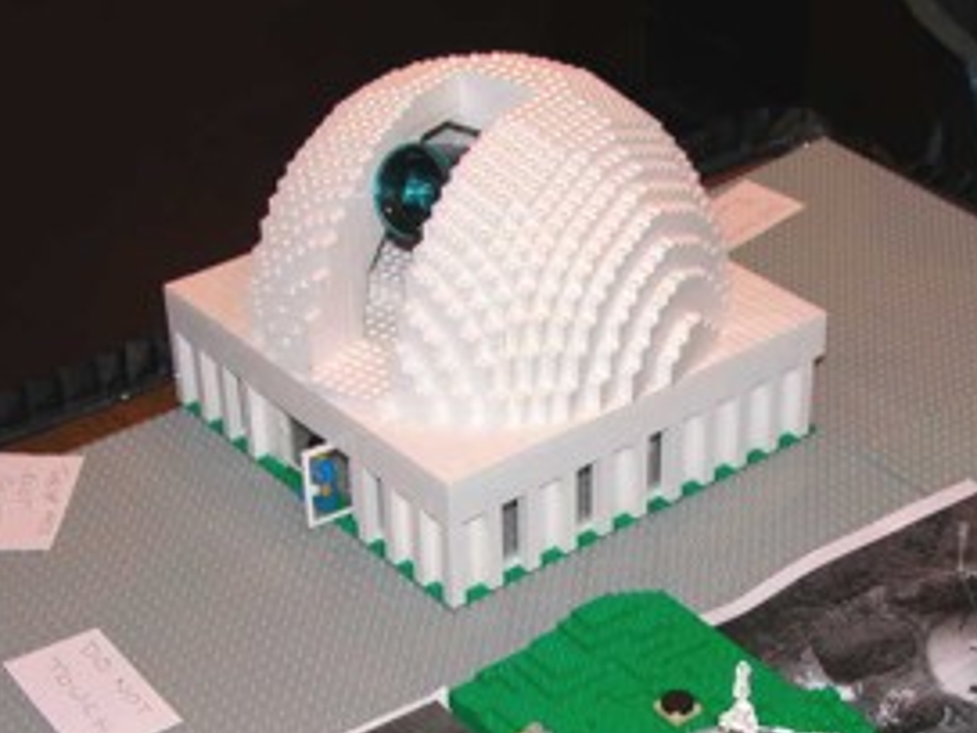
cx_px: 654
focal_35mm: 72
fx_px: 2032
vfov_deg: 20.1
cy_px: 654
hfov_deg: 26.9
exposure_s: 1/60
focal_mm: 8.9
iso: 100
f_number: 2.8
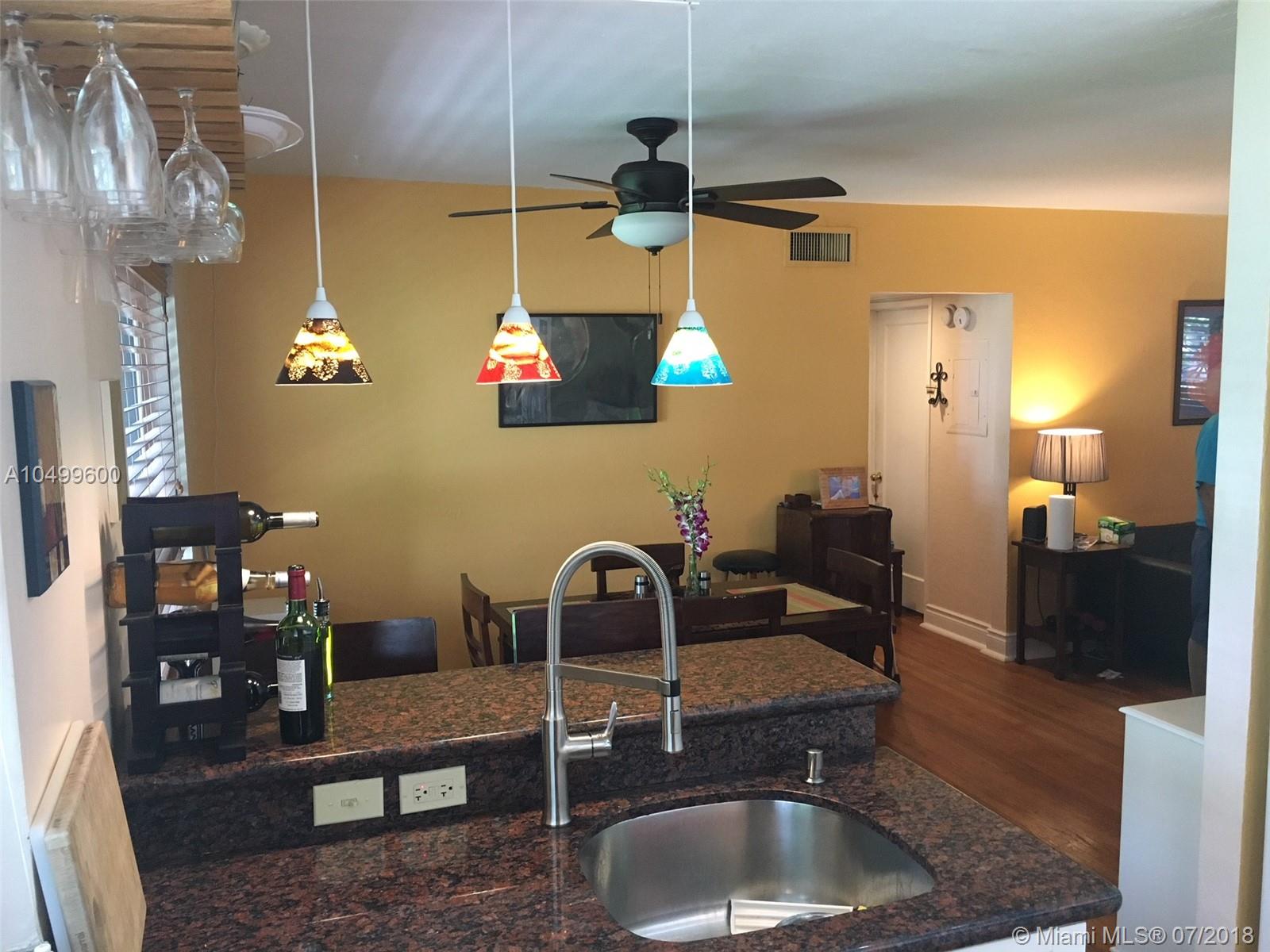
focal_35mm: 29
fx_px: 1064
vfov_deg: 48.2
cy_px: 476
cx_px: 635
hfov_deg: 61.7
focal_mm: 4.15
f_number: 2.2
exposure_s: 1/30
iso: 160
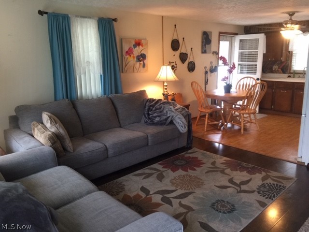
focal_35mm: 29
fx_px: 259
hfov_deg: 61.7
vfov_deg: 48.2
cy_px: 116
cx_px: 154
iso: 64
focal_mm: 4.15
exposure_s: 1/15
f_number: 2.2
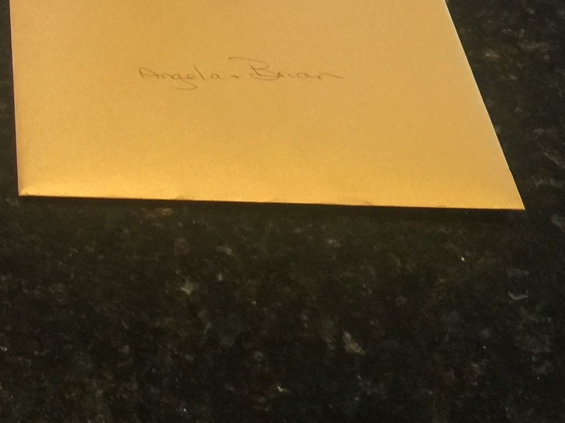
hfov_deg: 19.7
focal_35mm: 93
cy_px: -126
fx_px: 1518
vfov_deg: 15.2
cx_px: -136
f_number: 2.2
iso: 64
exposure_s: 1/15
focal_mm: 4.15
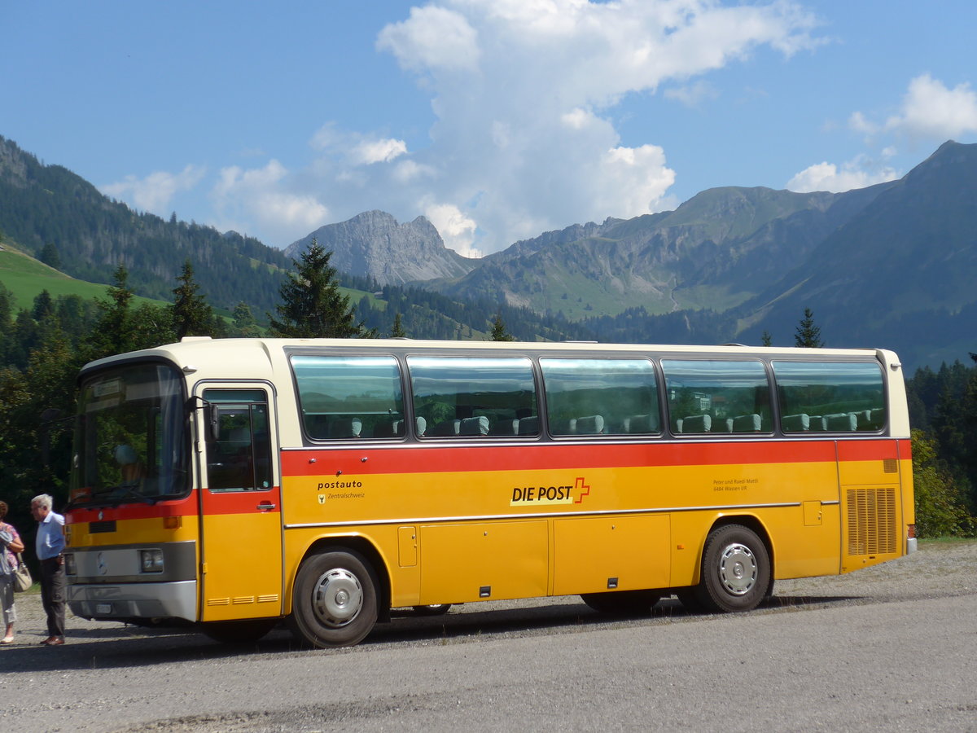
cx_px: 488
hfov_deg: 26.3
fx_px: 2089
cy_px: 366
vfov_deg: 19.9
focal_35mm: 74
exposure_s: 1/1000
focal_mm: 15
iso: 80
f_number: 4.2
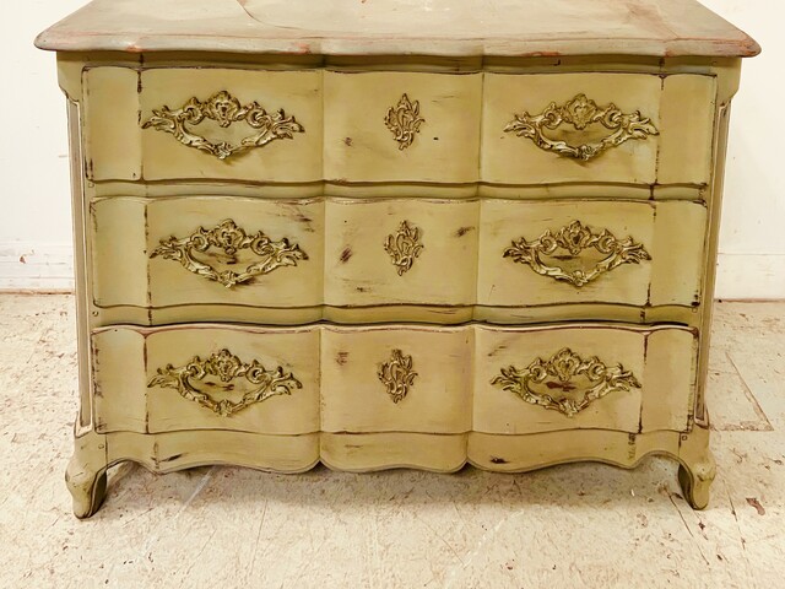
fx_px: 590
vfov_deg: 53.1
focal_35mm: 26
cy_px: 294
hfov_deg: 67.3
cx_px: 392
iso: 400
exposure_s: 1/60
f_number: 1.5
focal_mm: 5.7
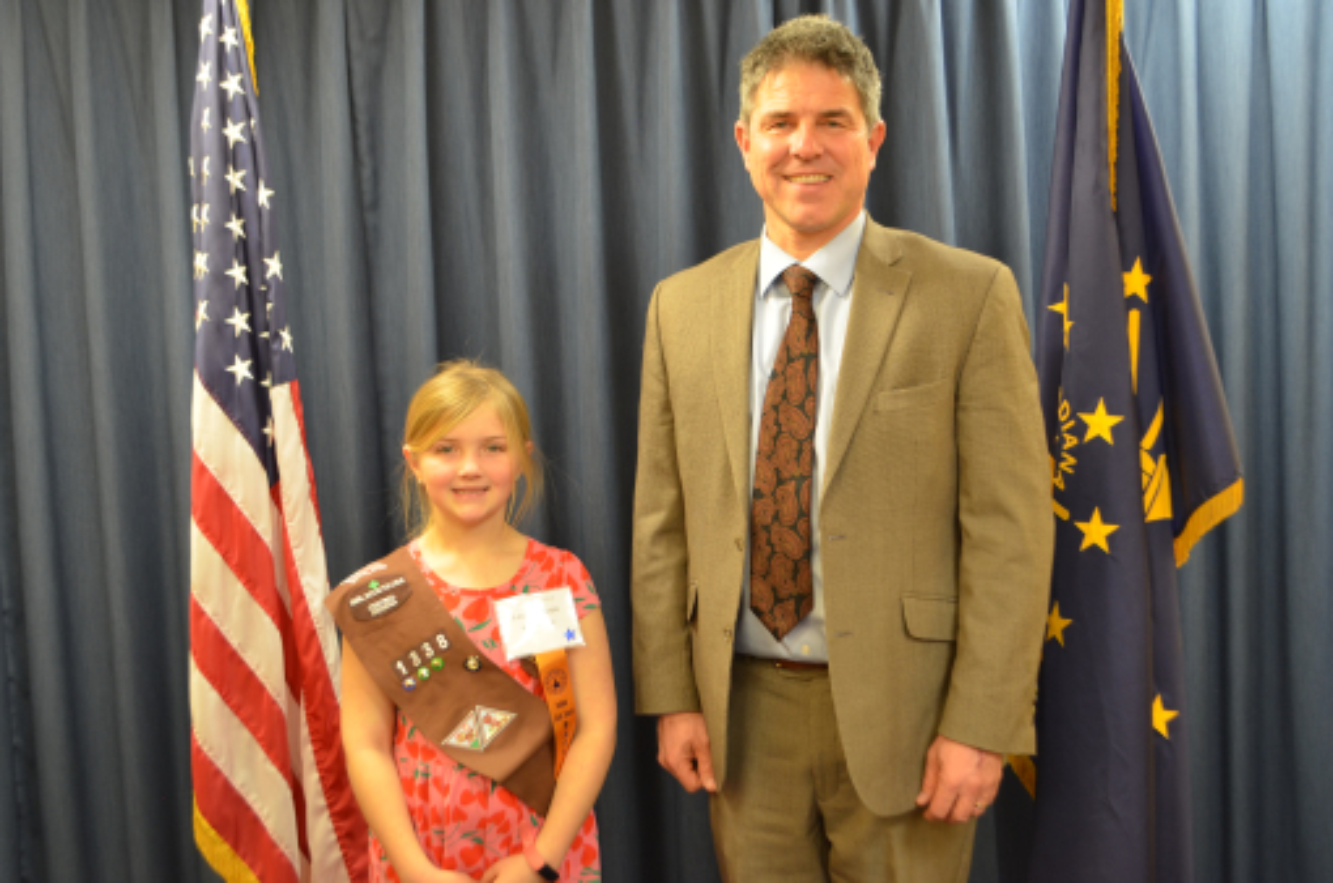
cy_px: 442
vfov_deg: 31.8
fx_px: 1552
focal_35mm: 42
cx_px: 666
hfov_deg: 46.5
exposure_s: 1/15
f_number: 4.5
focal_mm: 28
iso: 720
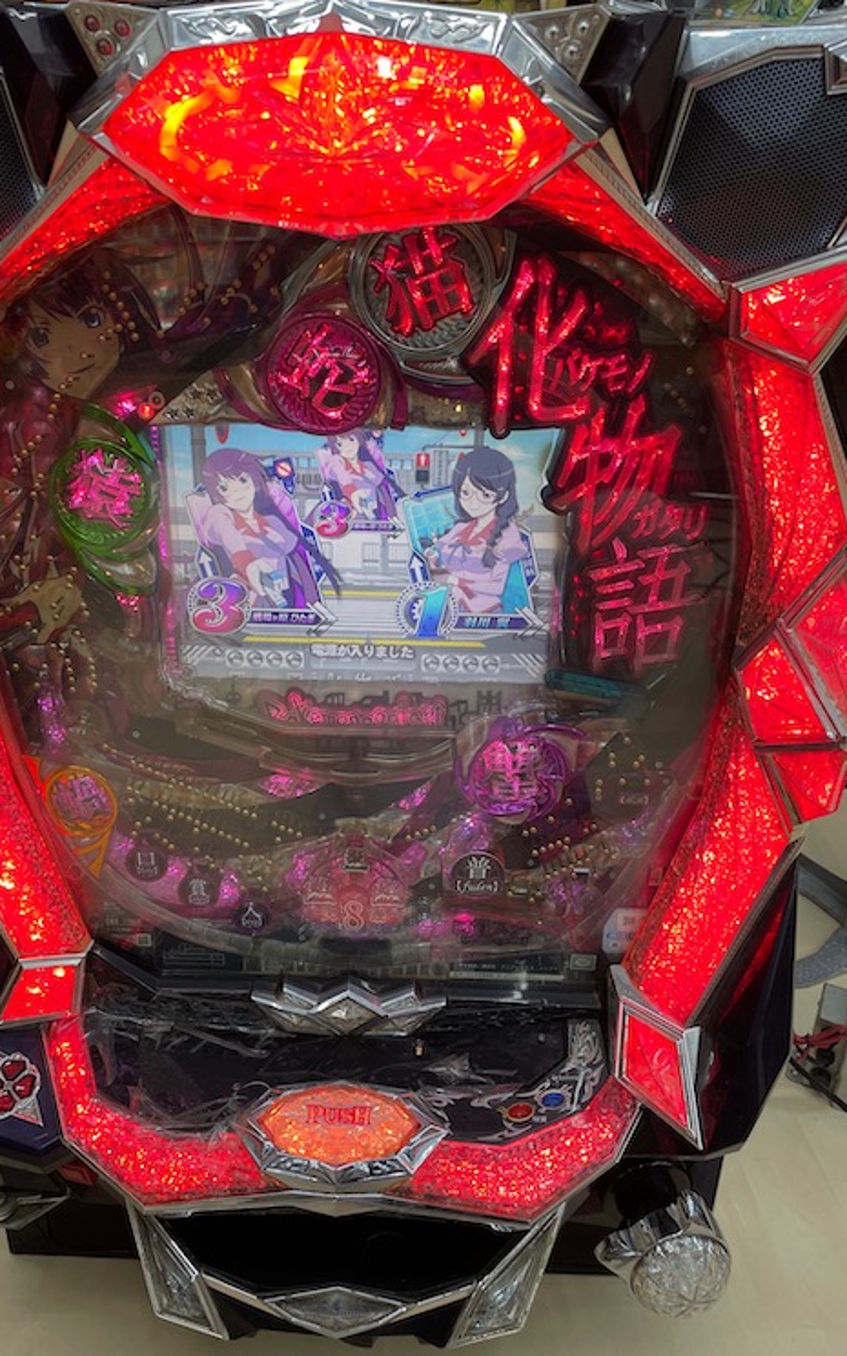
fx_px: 1034
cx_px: 380
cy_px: 671
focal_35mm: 28
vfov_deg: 66.5
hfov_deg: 44.5
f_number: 1.6
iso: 64
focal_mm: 4.2
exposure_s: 1/60
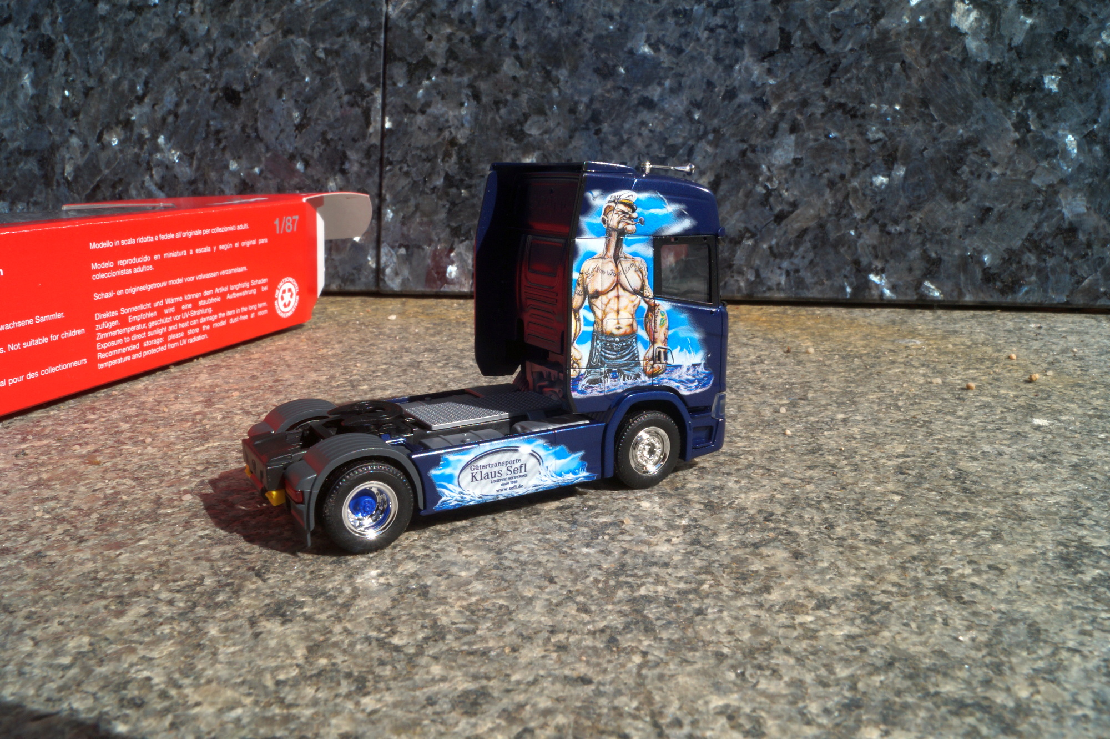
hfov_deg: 62.0
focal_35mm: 30
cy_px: 370
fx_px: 924
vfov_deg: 43.6
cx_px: 555
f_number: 22
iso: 160
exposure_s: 1/60
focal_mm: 20
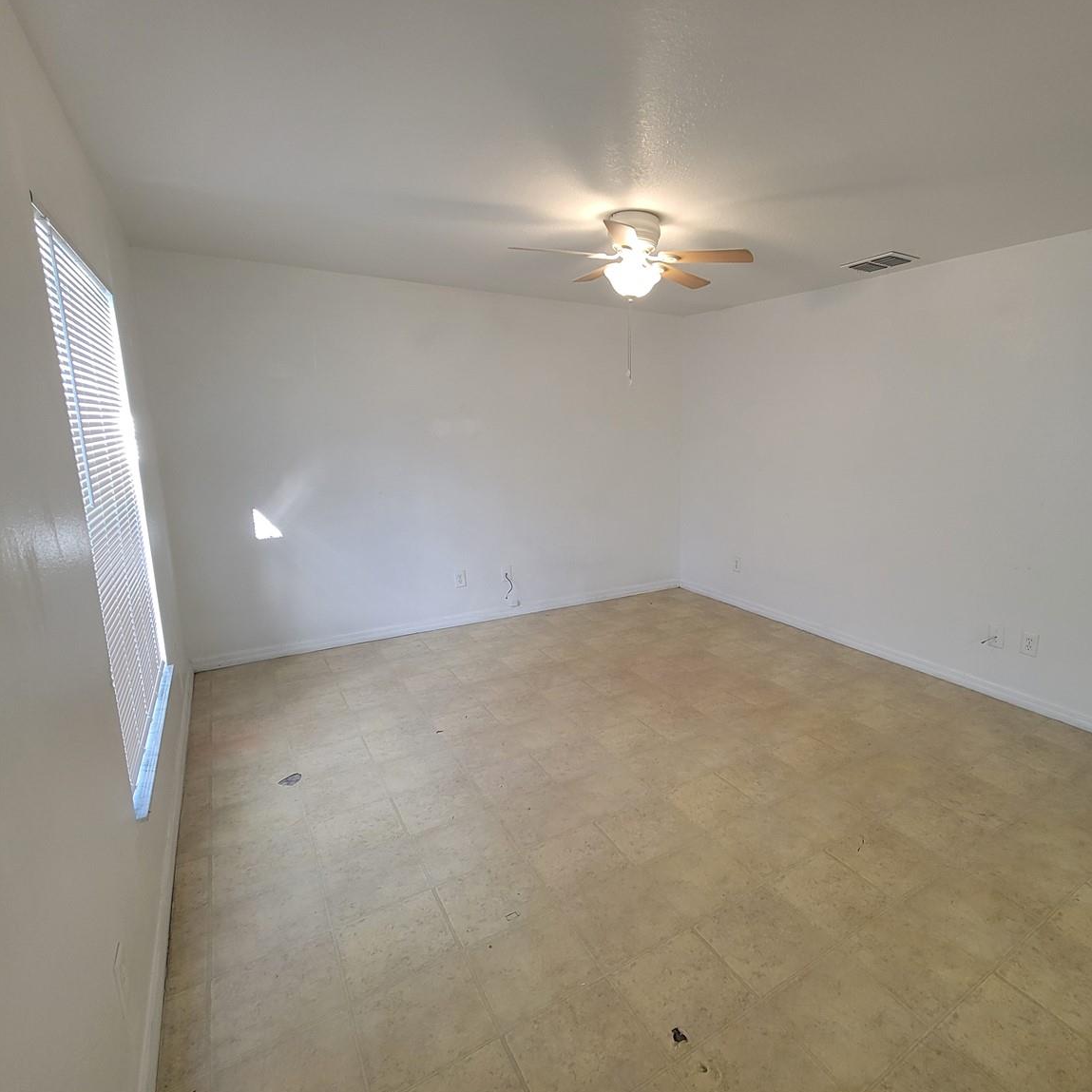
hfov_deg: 86.4
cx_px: 652
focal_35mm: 16
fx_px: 571
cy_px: 528
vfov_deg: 87.4
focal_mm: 2.2
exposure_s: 1/60
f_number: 2.2
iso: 160
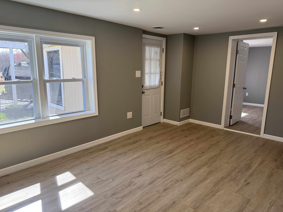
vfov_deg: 56.8
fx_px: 196
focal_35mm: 24
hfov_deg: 71.6
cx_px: 142
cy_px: 106
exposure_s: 1/234
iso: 125
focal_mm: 6.76
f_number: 1.78
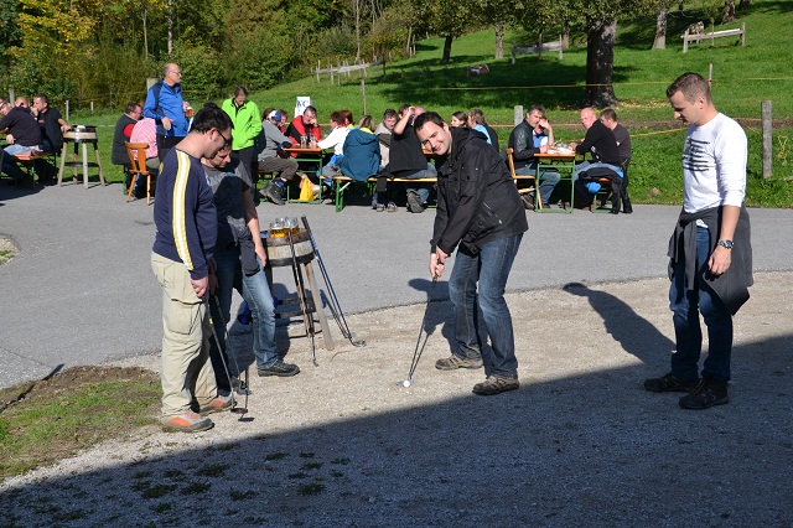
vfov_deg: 28.0
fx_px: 1057
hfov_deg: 41.1
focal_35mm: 48
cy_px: 264
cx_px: 396
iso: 100
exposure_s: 1/250
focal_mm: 32
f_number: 8
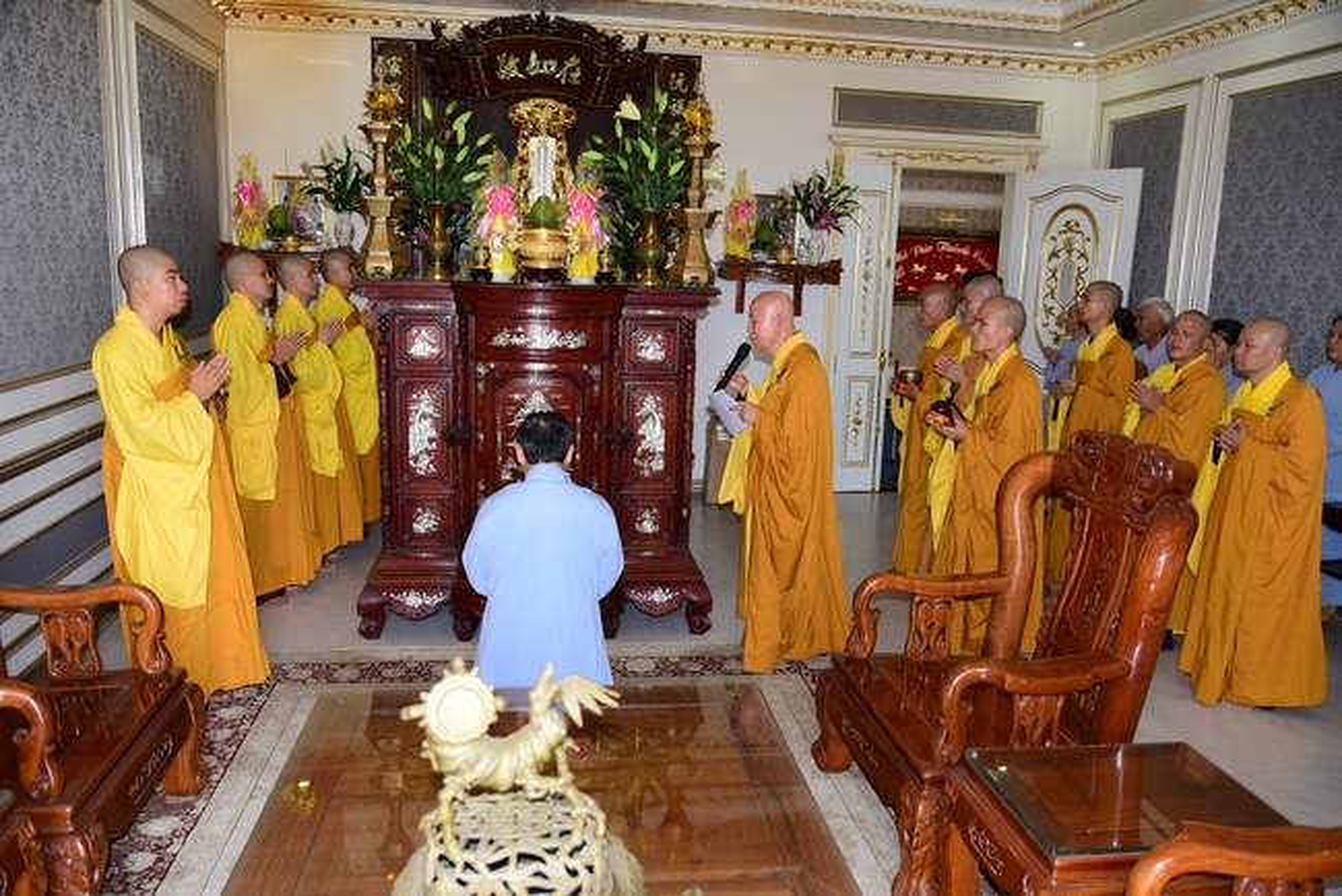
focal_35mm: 27
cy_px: 448
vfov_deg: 48.0
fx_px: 1007
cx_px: 671
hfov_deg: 67.4
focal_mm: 27
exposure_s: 1/60
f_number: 4
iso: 320
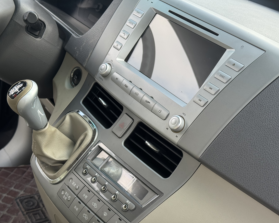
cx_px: 153
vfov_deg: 28.6
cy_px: 111
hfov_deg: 35.3
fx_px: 438
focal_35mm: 53
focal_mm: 6.76
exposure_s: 1/540
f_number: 1.78
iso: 64
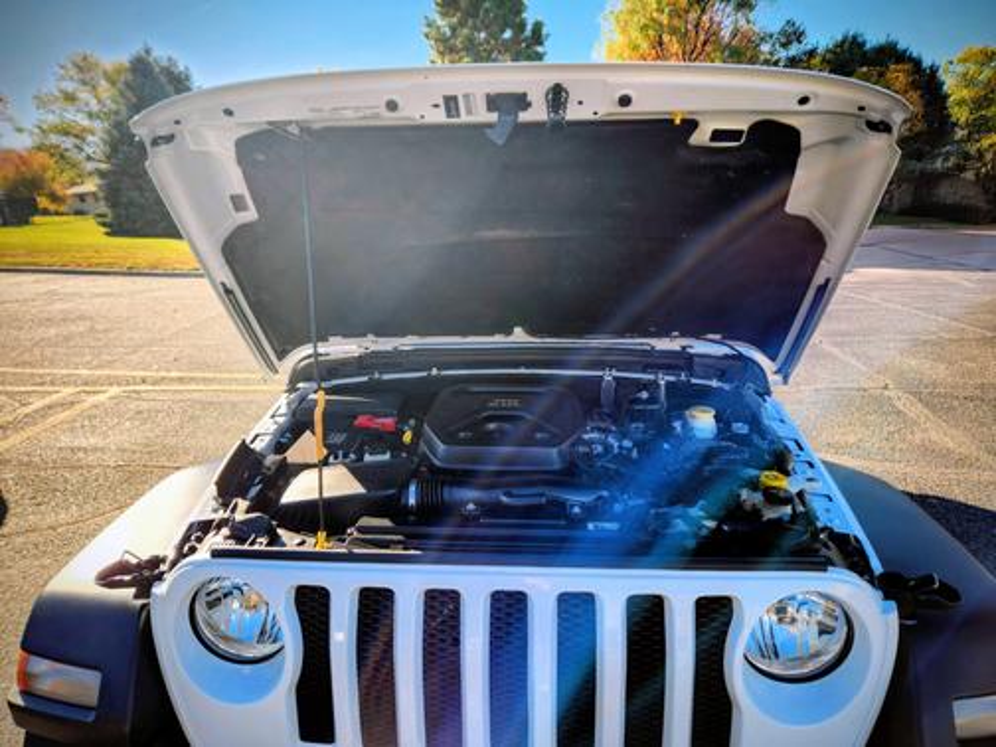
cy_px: 374
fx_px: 662
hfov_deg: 73.9
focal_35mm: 23
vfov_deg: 58.9
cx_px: 498
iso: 20
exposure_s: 1/736
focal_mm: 5.4
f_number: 1.8
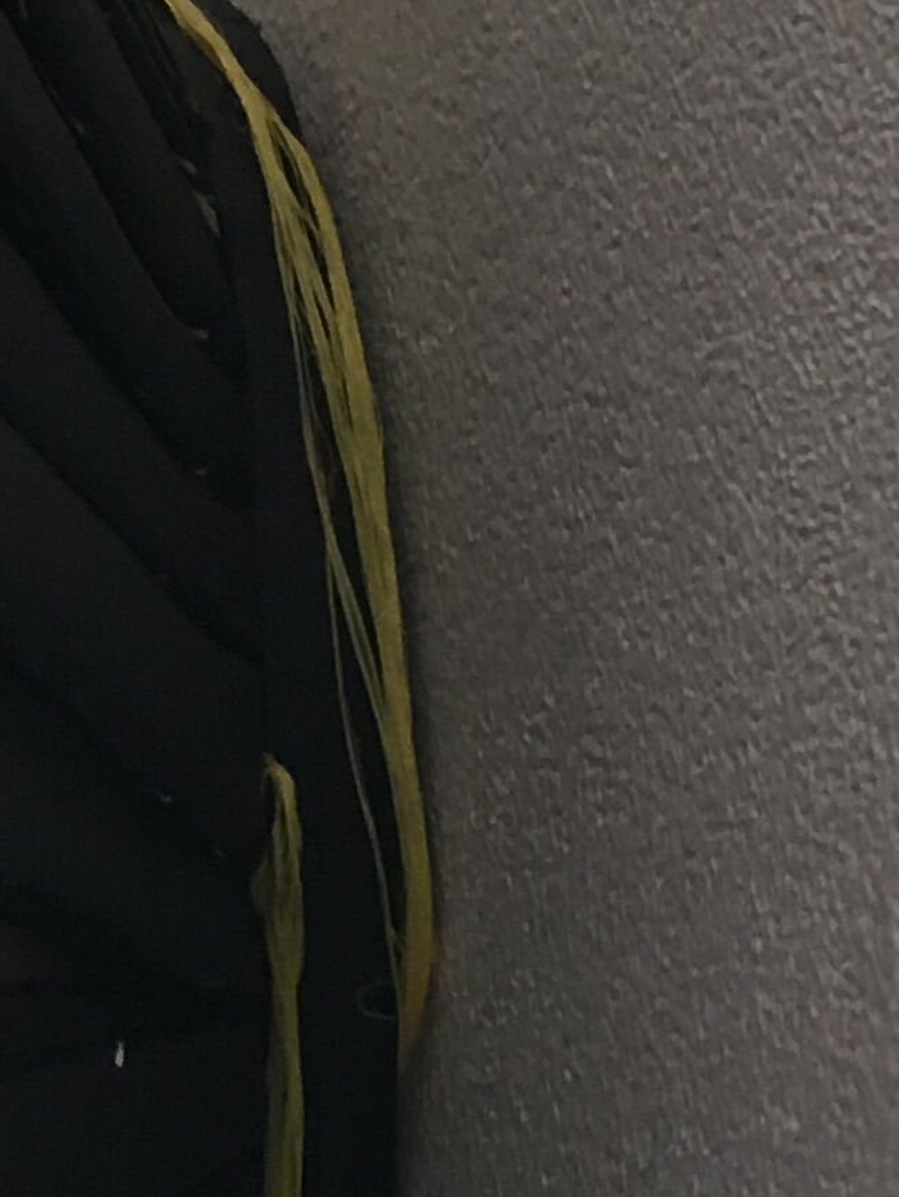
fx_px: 4672
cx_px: 75
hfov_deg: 10.9
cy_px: 904
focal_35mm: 135
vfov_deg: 14.5
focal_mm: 4.15
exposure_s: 1/17
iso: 50
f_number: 2.2
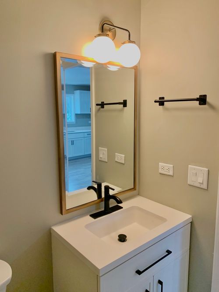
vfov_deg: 67.3
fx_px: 219
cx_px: 110
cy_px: 146
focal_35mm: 26
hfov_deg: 53.0
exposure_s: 1/60
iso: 100
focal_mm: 4.25
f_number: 1.8
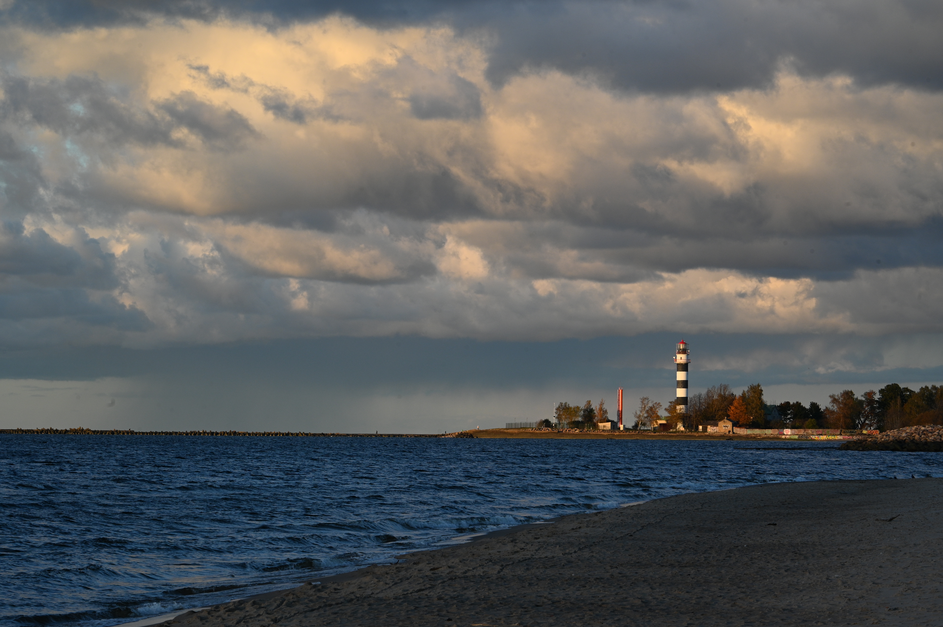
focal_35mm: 150
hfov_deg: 13.7
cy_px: 314
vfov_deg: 9.1
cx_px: 472
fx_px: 3926
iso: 450
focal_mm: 150
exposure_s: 1/100
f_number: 16
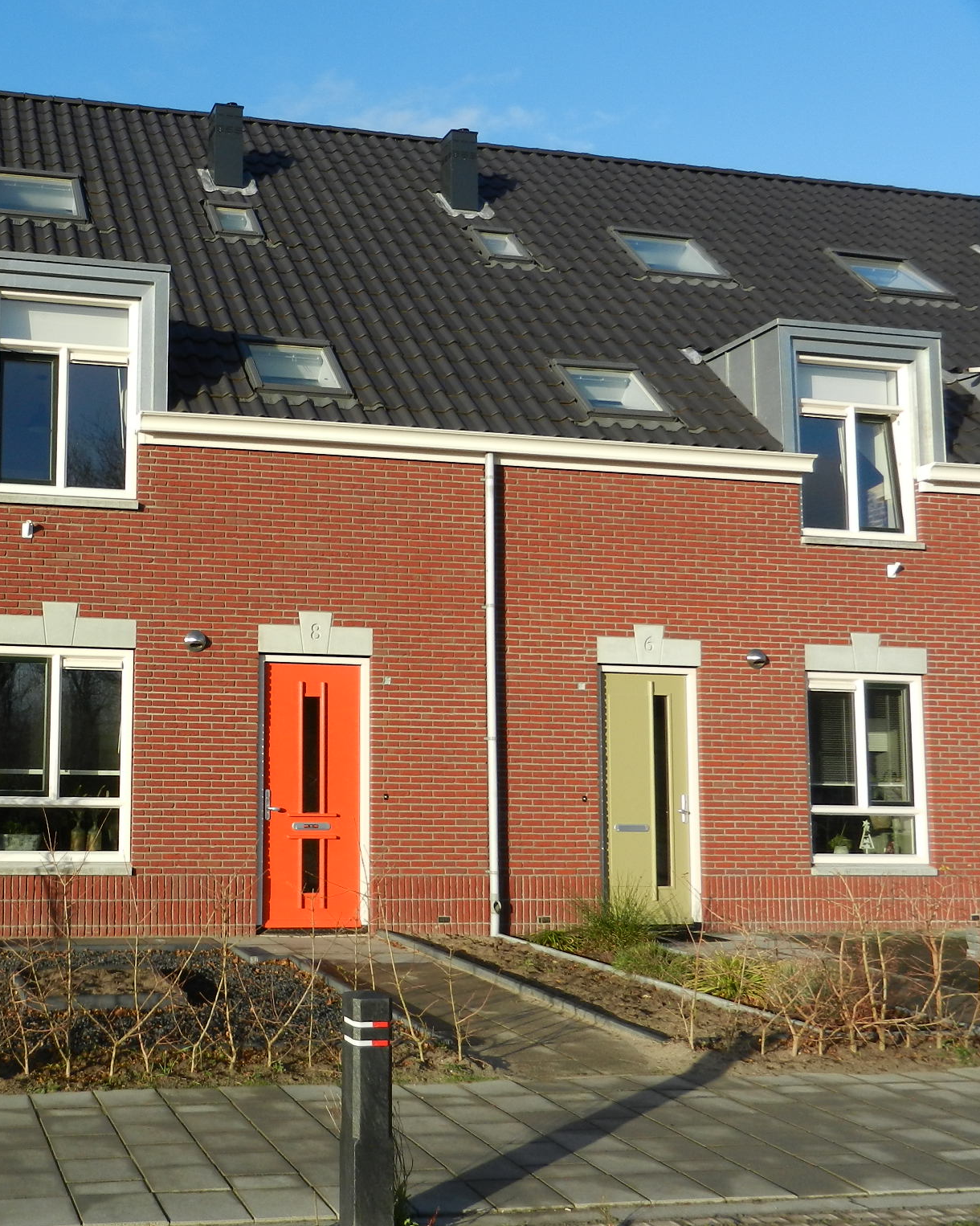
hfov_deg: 37.4
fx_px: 1378
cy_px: 616
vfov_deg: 47.9
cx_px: 162
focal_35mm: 38
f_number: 3.6
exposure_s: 1/800
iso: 160
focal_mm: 5.1
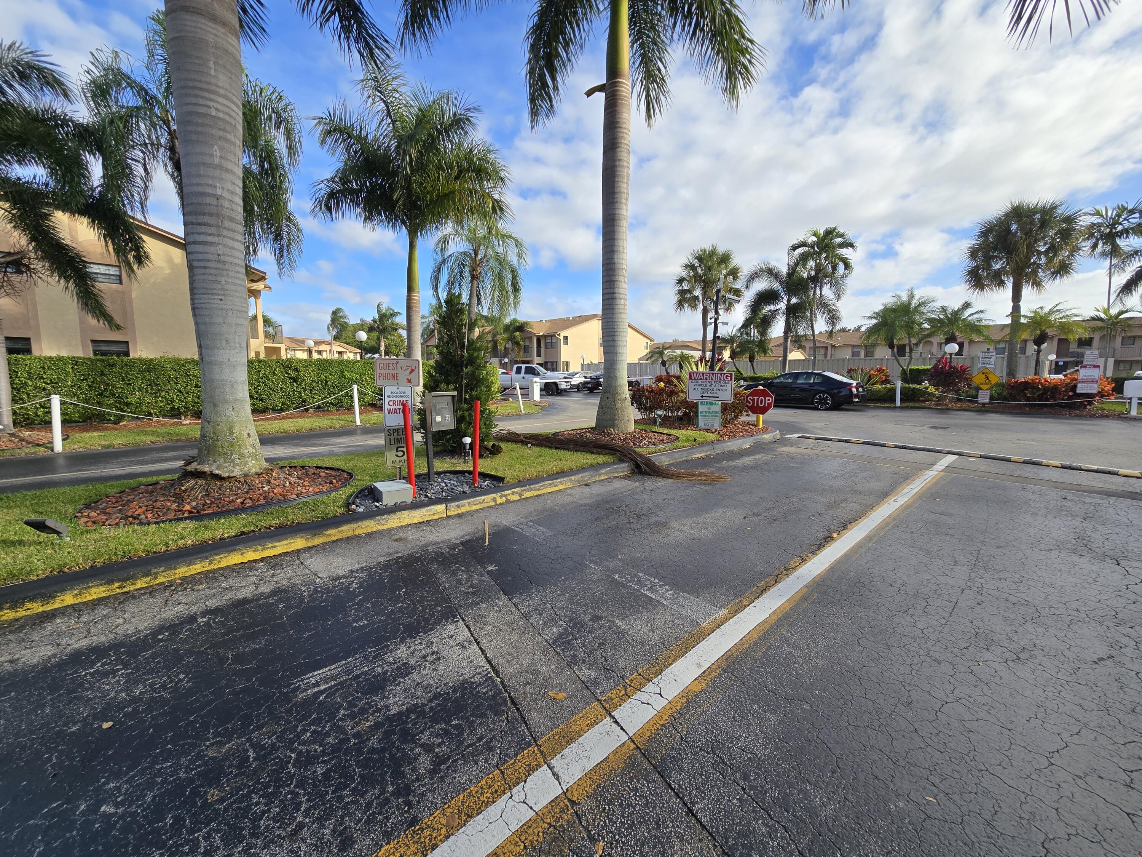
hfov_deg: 106.2
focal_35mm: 13
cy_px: 428
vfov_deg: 89.9
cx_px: 571
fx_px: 429
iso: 50
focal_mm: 2.2
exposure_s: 1/1525
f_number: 2.2
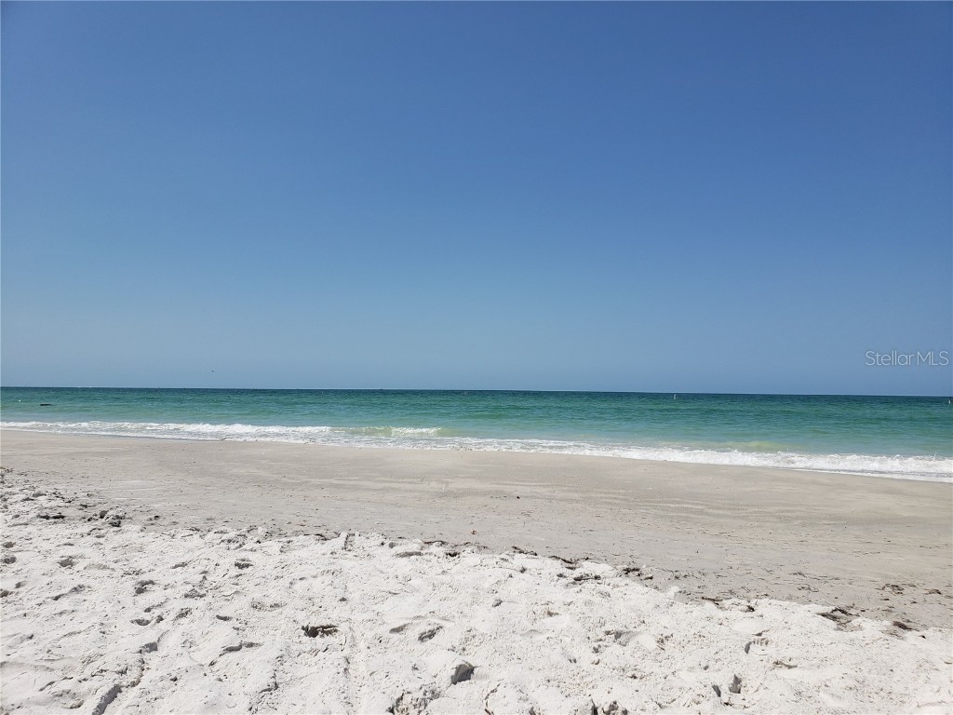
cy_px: 358
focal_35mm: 26
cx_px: 476
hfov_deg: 67.3
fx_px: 716
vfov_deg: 53.1
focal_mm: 4.3
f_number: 2.4
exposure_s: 1/2766
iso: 50
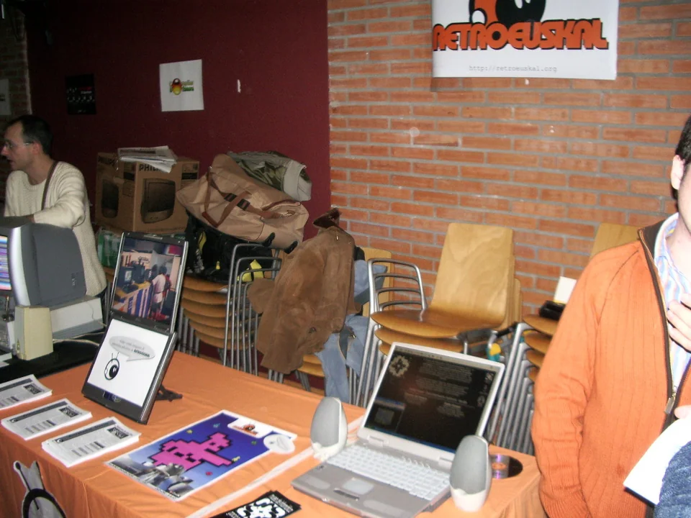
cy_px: 259
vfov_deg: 40.7
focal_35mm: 35
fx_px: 699
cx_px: 346
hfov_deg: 52.6
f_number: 2.6
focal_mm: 5.8
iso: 200
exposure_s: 1/40
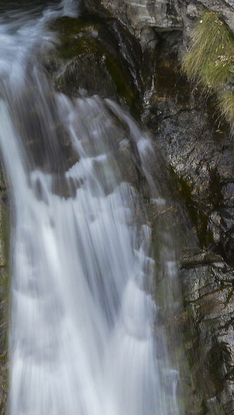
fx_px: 629
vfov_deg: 36.4
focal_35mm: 57
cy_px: 159
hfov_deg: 21.1
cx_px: 126
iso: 100
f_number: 14
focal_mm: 10
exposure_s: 1/3
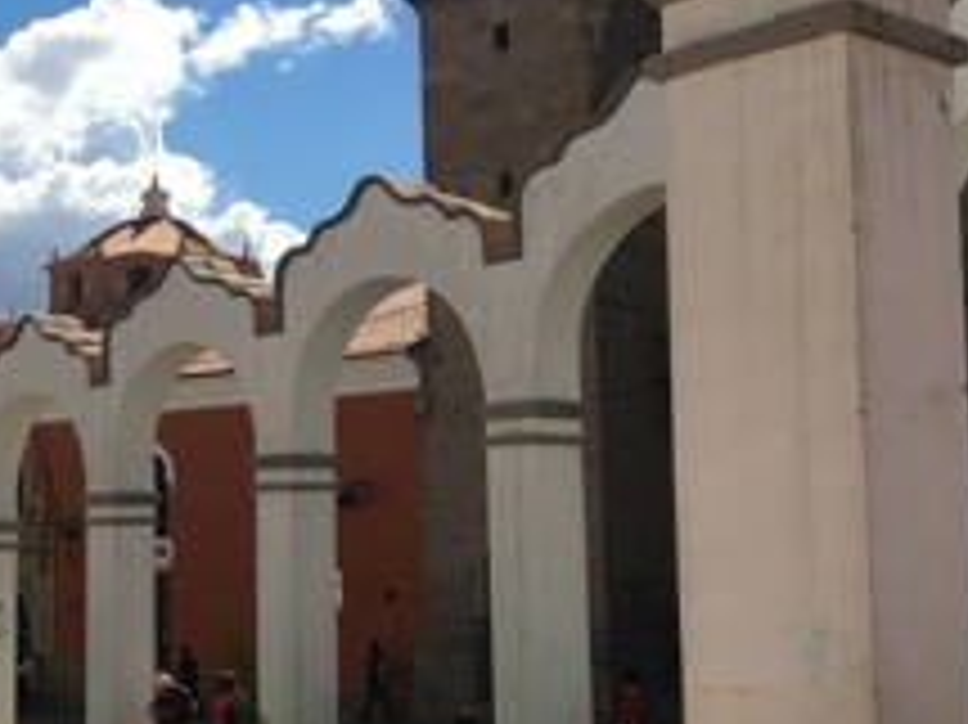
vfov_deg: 27.0
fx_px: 1509
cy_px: 369
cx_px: 234
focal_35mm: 54
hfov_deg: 34.8
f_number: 2.2
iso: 25
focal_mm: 4.15
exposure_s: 1/2331
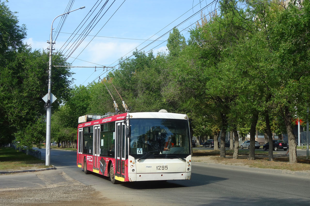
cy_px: 103
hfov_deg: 48.5
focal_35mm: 40
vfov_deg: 33.4
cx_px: 155
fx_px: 344
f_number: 5
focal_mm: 14.75
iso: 125
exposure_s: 1/500
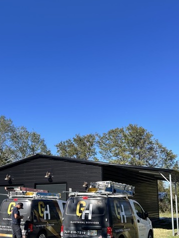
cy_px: 157
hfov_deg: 36.0
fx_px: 275
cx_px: 78
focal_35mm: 40
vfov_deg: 46.1
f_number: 1.5
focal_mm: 5.7
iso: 50
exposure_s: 1/2404
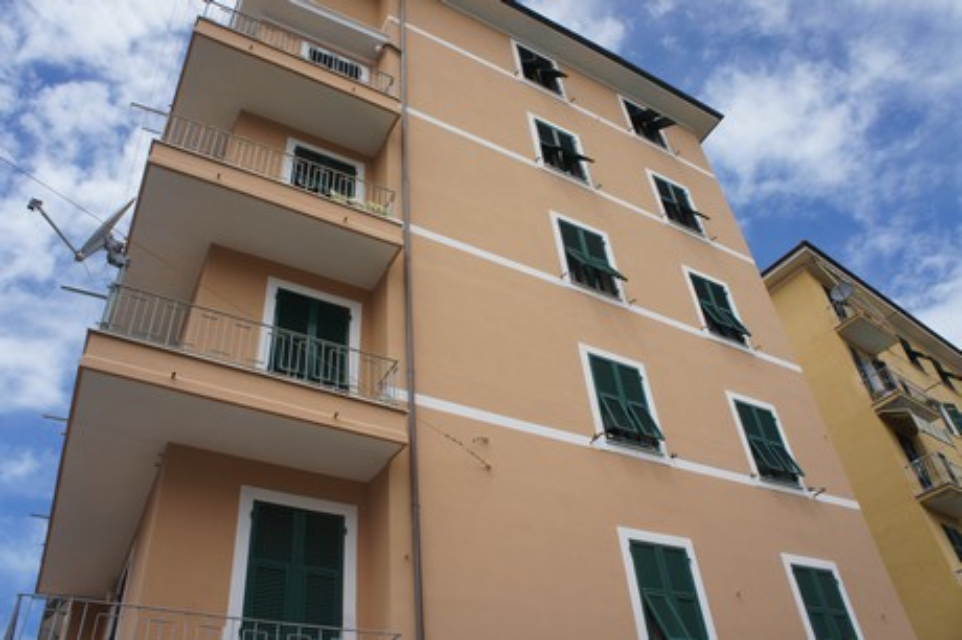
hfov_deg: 67.4
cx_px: 481
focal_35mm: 27
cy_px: 320
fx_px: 721
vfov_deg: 47.9
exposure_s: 1/500
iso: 200
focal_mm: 18
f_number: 7.1
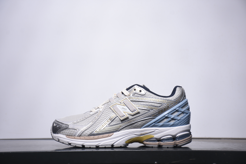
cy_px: 82
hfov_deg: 24.2
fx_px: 574
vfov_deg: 16.3
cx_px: 123
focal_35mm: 84
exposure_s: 1/20
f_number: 5.6
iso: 100
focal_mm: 56
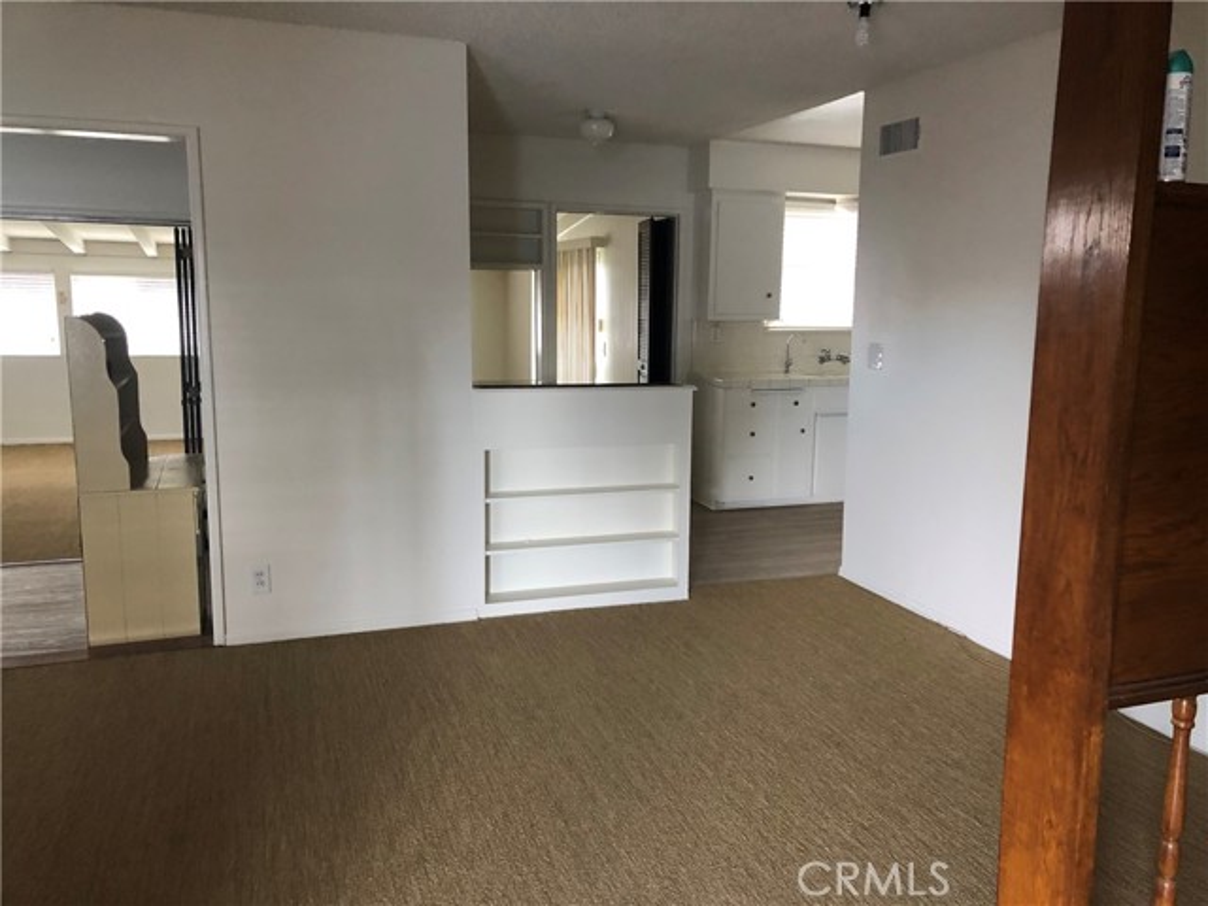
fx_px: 977
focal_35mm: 28
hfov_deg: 63.4
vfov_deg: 49.7
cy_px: 453
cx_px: 604
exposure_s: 1/15
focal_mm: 4
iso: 80
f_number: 1.8
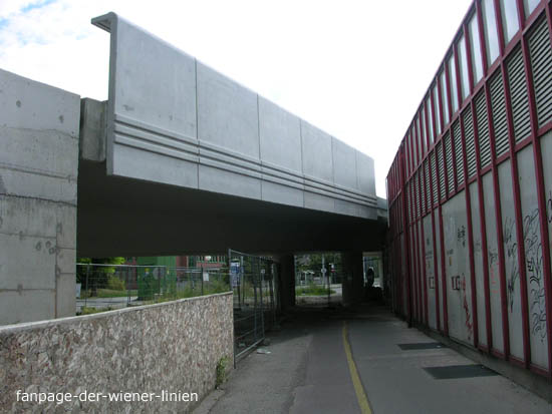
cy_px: 207
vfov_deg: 38.7
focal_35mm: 37
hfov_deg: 50.1
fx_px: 590
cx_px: 276
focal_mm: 5.6
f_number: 4.5
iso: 100
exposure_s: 1/368
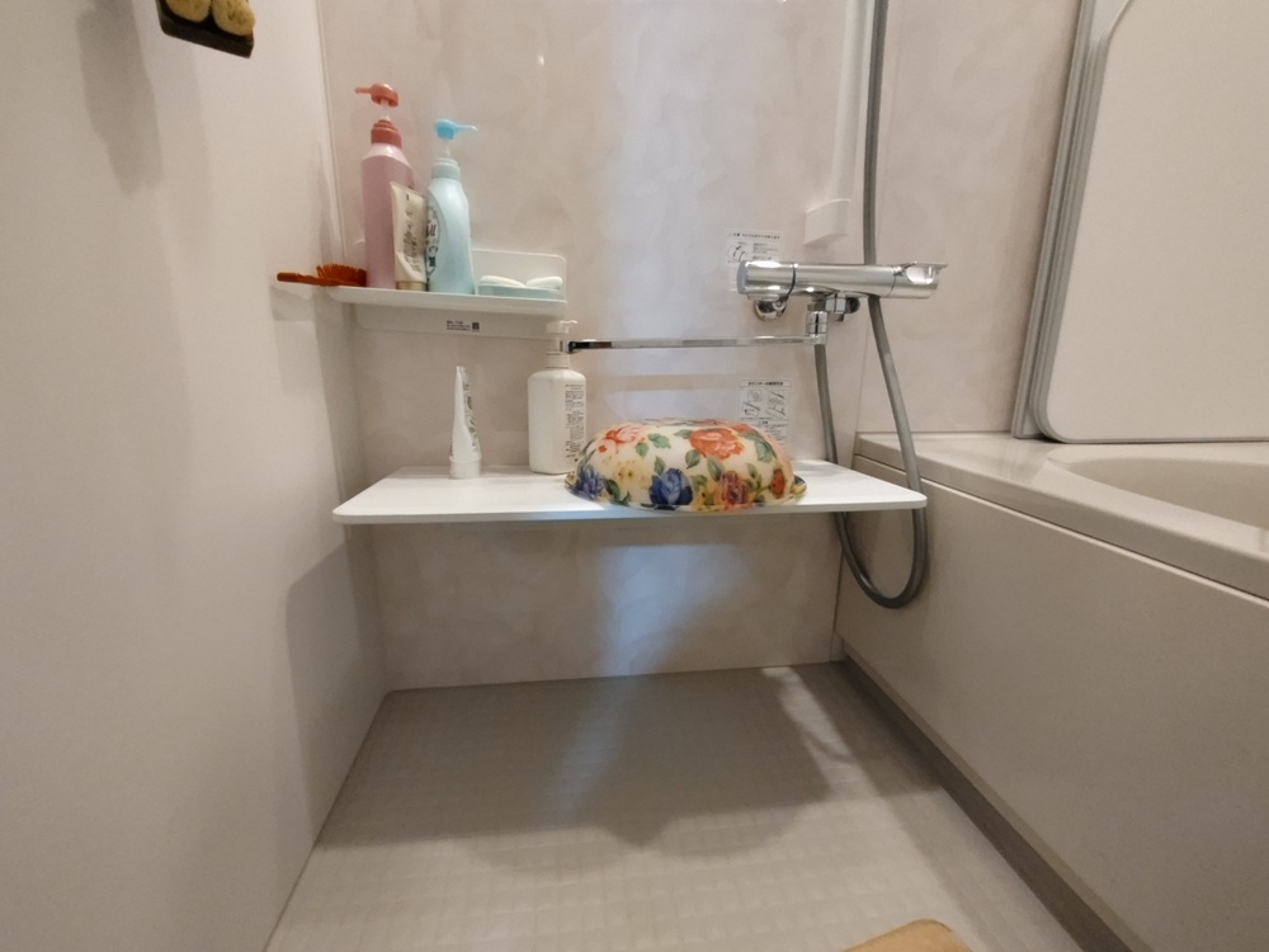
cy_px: 476
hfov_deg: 98.2
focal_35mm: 15
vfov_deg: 81.7
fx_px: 550
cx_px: 634
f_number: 2.4
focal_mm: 1.6
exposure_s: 1/50
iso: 751
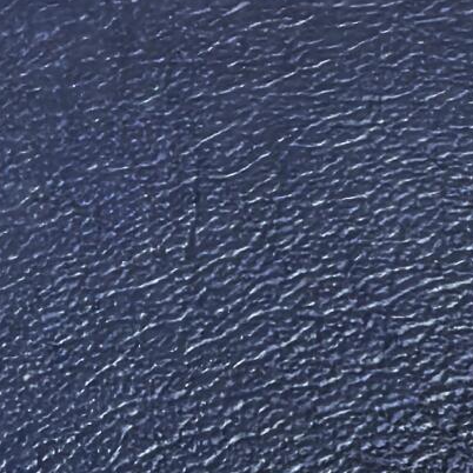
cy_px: 920
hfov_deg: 17.3
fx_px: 1469
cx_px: 597
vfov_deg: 15.1
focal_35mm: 95
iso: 200
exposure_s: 1/33.3
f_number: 2.2
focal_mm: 1.68
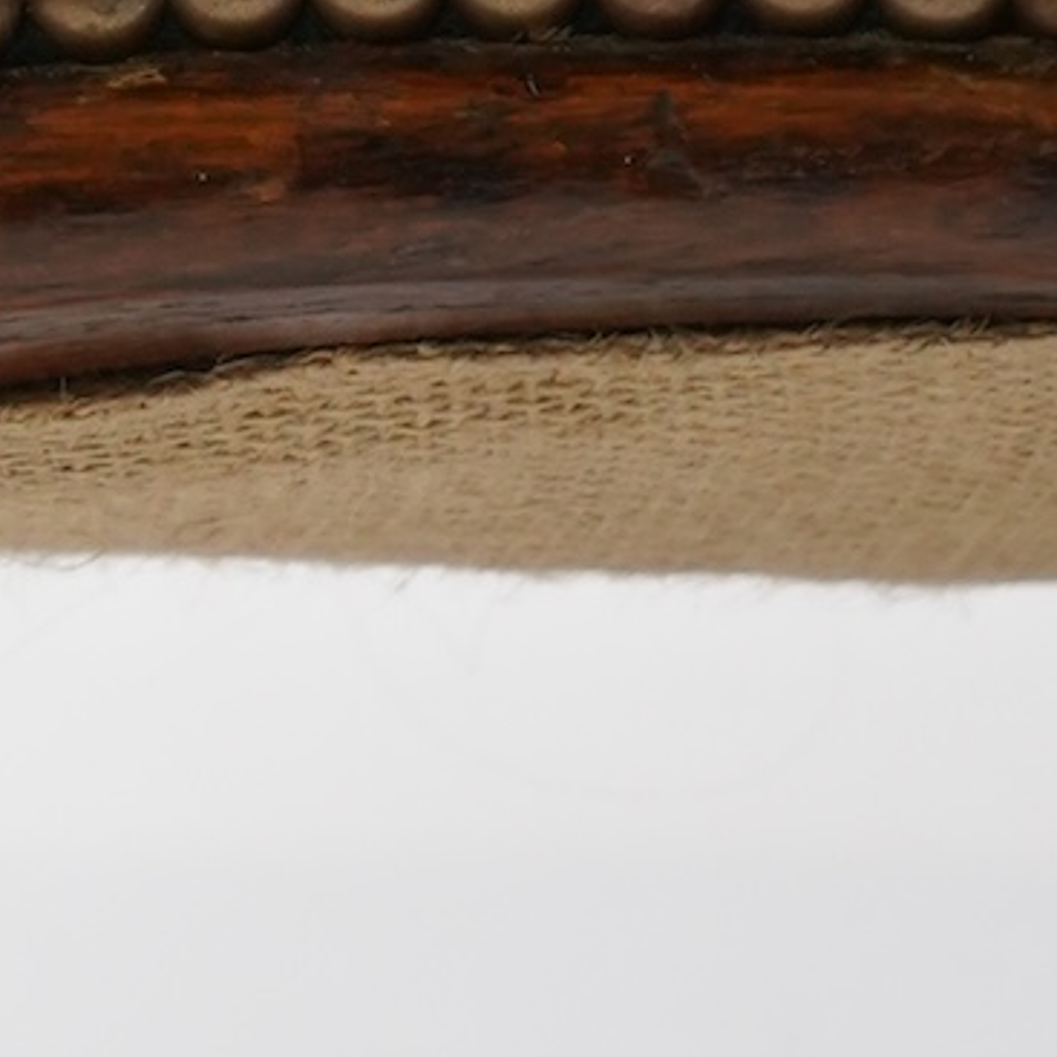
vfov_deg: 3.6
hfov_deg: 3.6
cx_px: -1511
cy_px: 871
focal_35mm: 484
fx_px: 16720
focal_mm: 70
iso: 1000
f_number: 5.6
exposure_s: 1/125
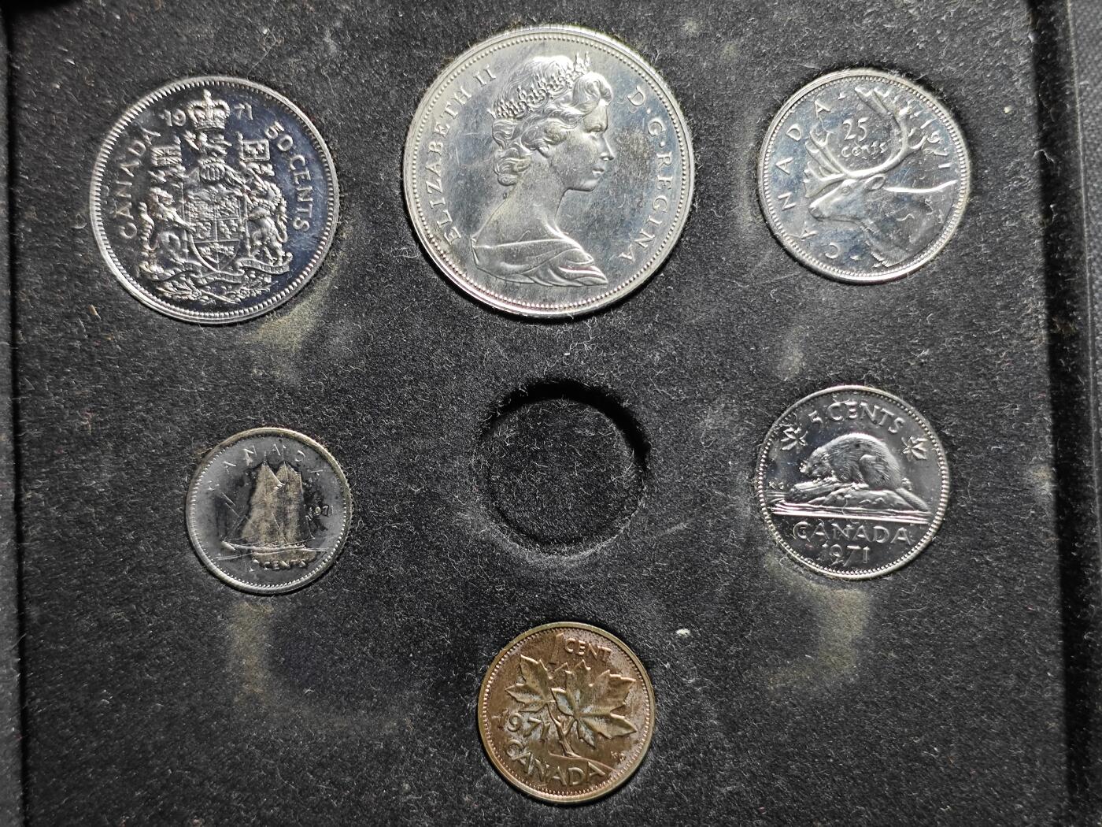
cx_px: 551
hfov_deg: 38.9
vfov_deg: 29.7
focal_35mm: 49
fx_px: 1560
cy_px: 414
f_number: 1.6
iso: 200
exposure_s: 1/50
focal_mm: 5.84
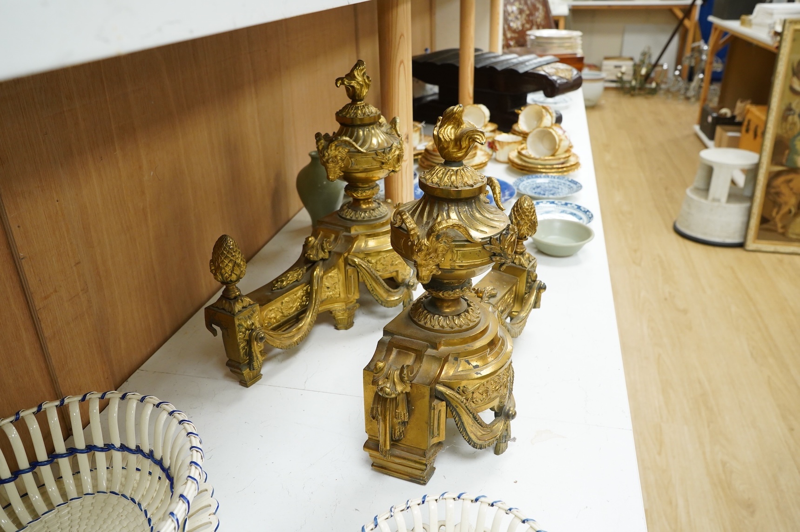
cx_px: 400
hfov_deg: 65.5
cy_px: 266
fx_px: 622
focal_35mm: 28
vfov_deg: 46.3
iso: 2500
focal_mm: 28
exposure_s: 1/80
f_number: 7.1
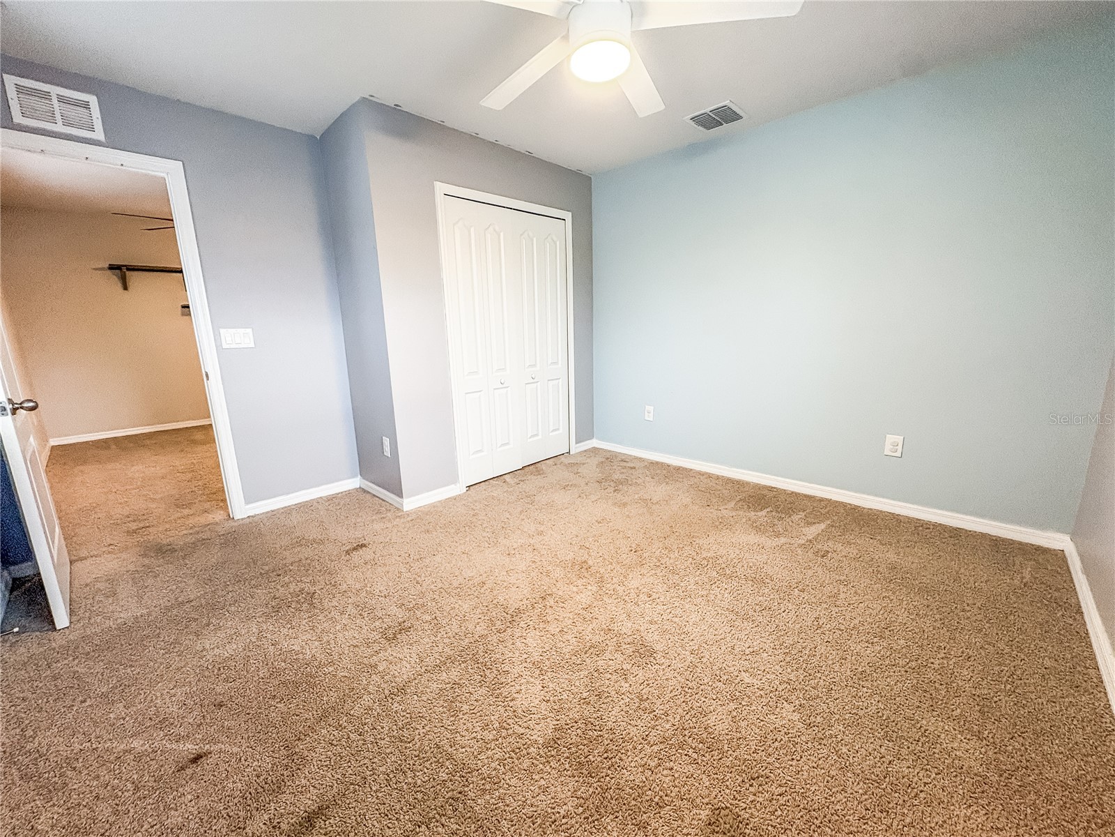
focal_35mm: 14
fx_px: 451
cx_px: 558
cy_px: 418
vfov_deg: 85.7
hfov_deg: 102.1
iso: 400
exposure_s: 1/60
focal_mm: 2.22
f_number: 2.2
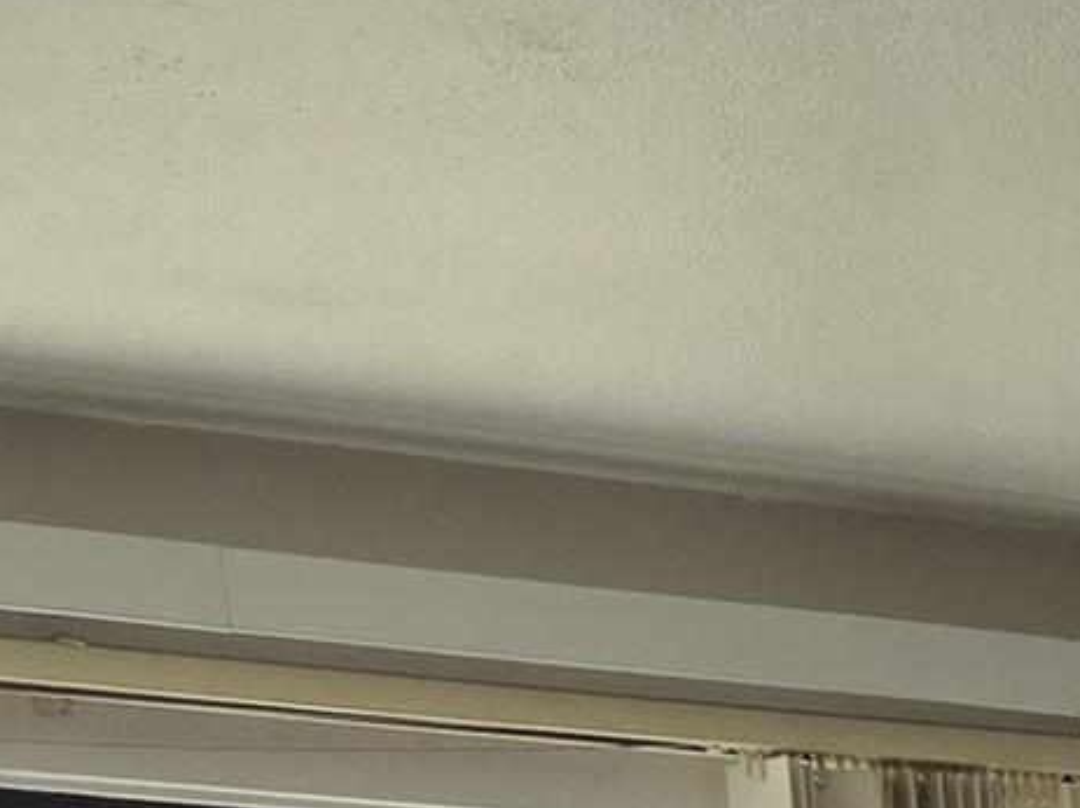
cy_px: 2585
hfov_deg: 11.2
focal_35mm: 153
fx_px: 4771
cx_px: 2445
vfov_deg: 8.0
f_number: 1.8
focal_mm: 5.4
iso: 25
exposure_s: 1/180
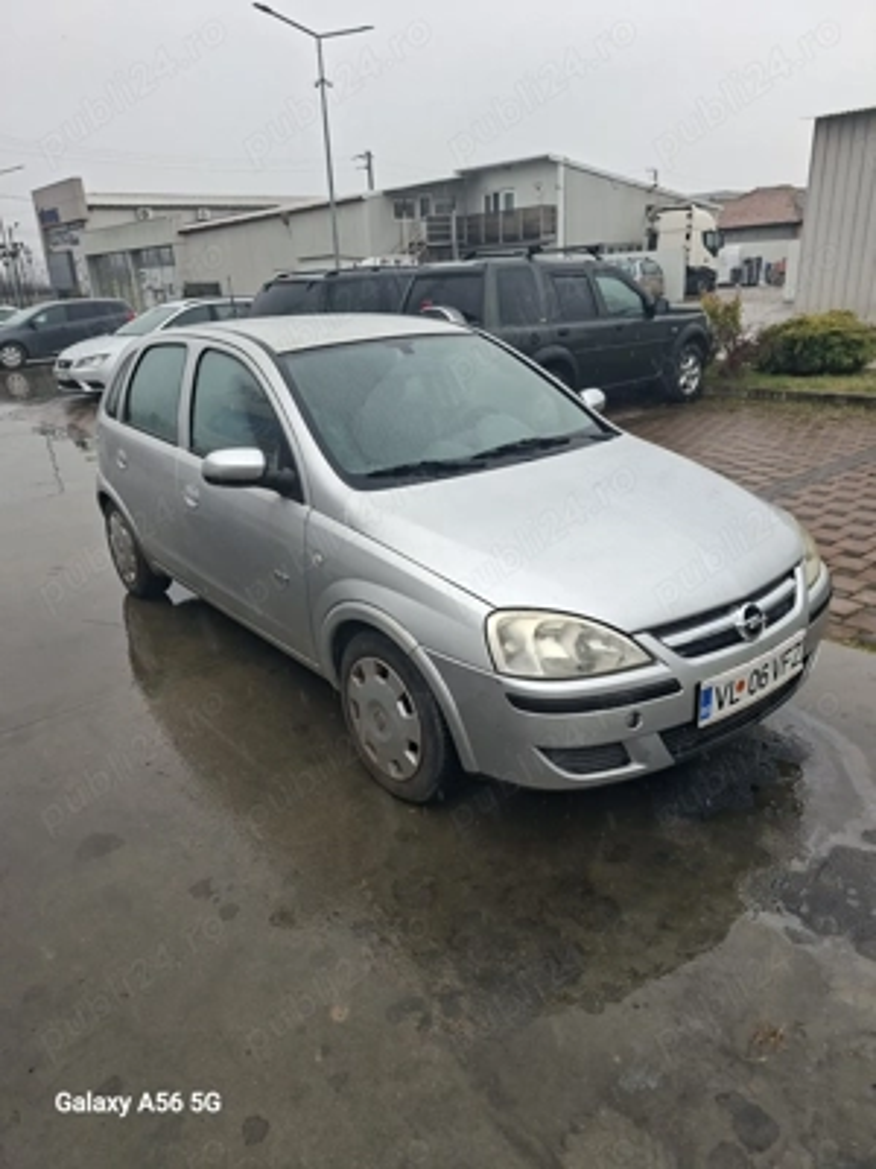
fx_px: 776
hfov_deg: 58.9
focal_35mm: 23
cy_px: 584
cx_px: 438
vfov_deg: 73.9
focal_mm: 5.54
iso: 50
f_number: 1.8
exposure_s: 1/160
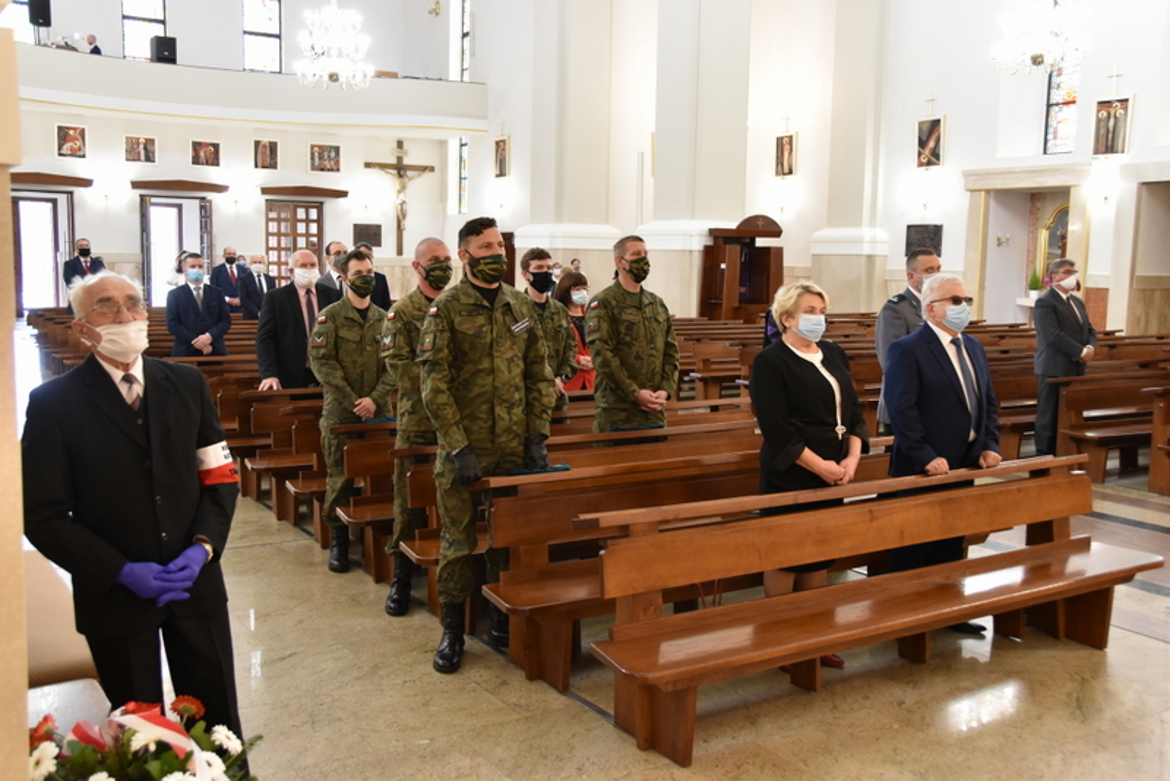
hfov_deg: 53.1
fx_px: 1170
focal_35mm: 36
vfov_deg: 36.9
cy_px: 390
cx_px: 585
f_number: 3.8
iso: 1250
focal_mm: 24
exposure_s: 1/40
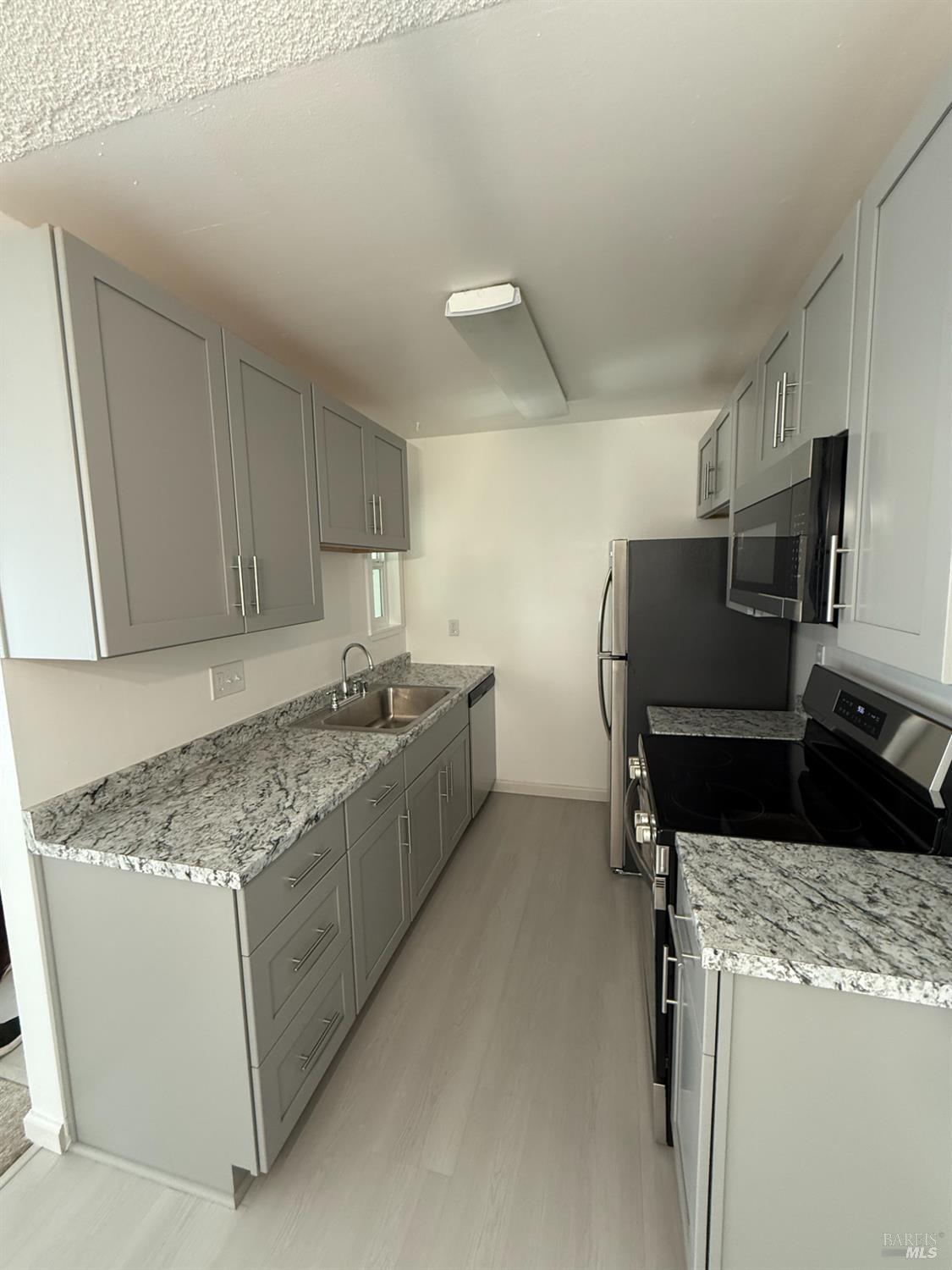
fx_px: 513
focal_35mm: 14
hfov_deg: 85.7
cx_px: 476
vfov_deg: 102.1
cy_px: 635
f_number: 2.2
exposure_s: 1/60
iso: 250
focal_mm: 2.22
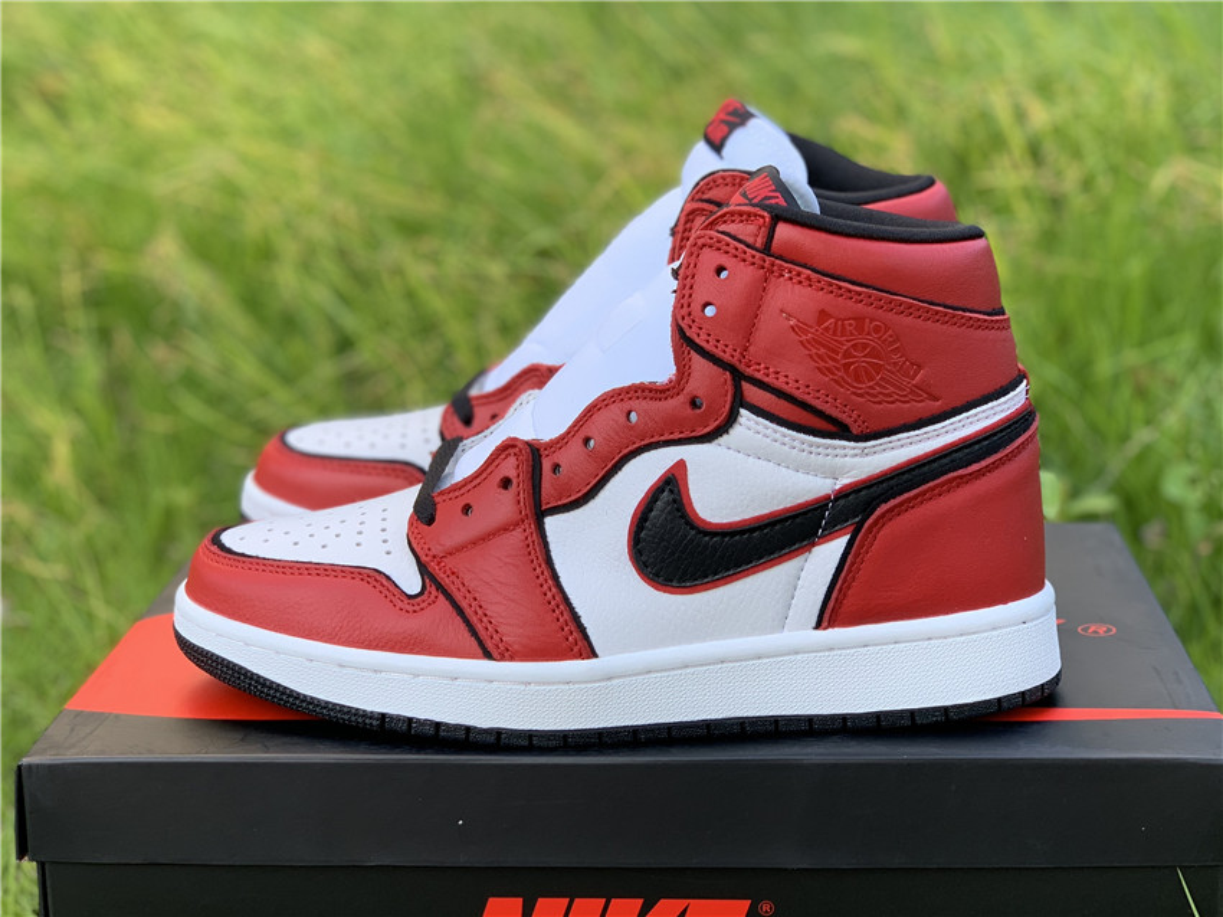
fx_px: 1837
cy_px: 458
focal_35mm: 52
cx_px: 612
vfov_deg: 28.0
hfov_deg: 36.8
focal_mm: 6
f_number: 2.4
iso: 25
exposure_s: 1/122
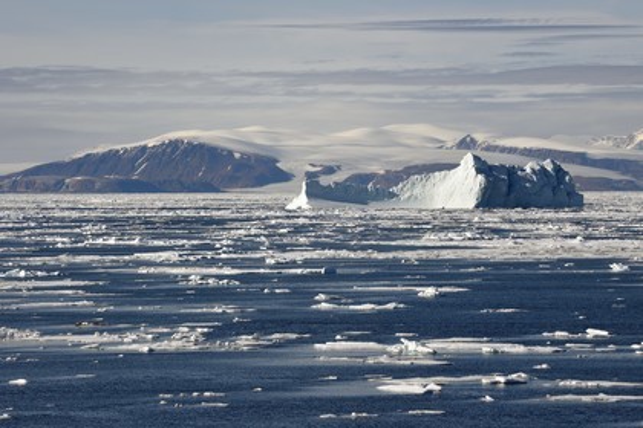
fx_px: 3572
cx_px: 322
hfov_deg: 10.3
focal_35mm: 200
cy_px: 214
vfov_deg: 6.9
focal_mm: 200
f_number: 14
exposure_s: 1/400
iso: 200
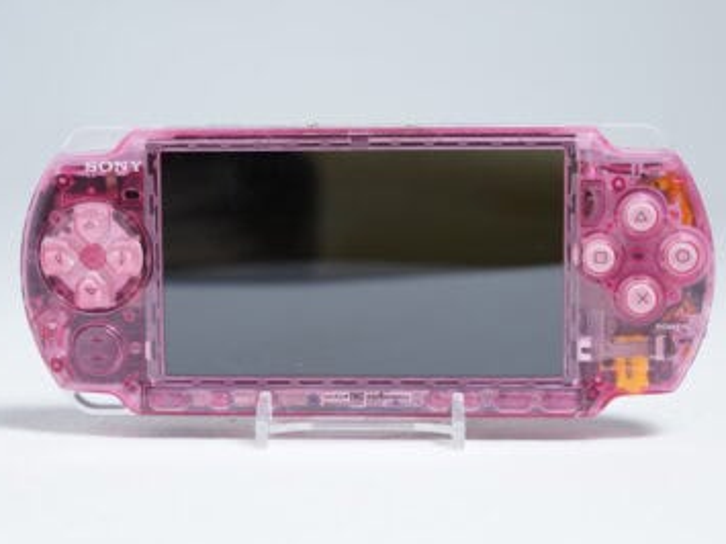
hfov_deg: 25.0
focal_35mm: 78
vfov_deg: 18.9
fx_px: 1635
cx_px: 360
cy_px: 260
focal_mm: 48
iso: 200
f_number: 4.5
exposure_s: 1/15
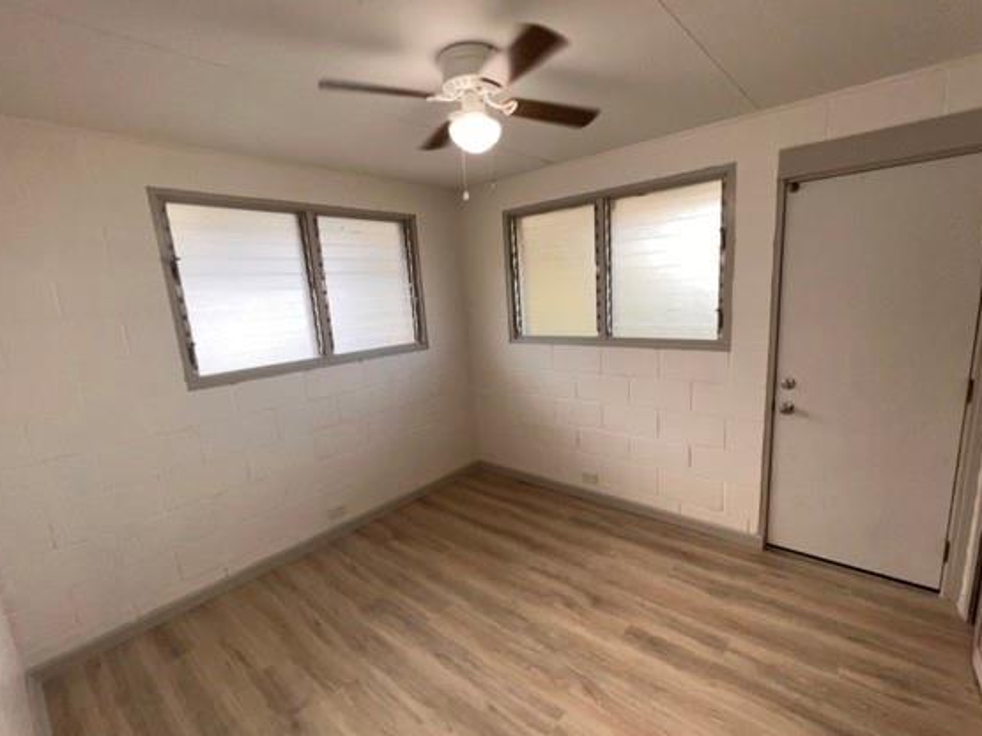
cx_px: 511
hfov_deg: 98.1
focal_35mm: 15
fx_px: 425
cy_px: 382
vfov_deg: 81.7
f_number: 1.8
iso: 40
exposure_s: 1/122
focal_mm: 1.57
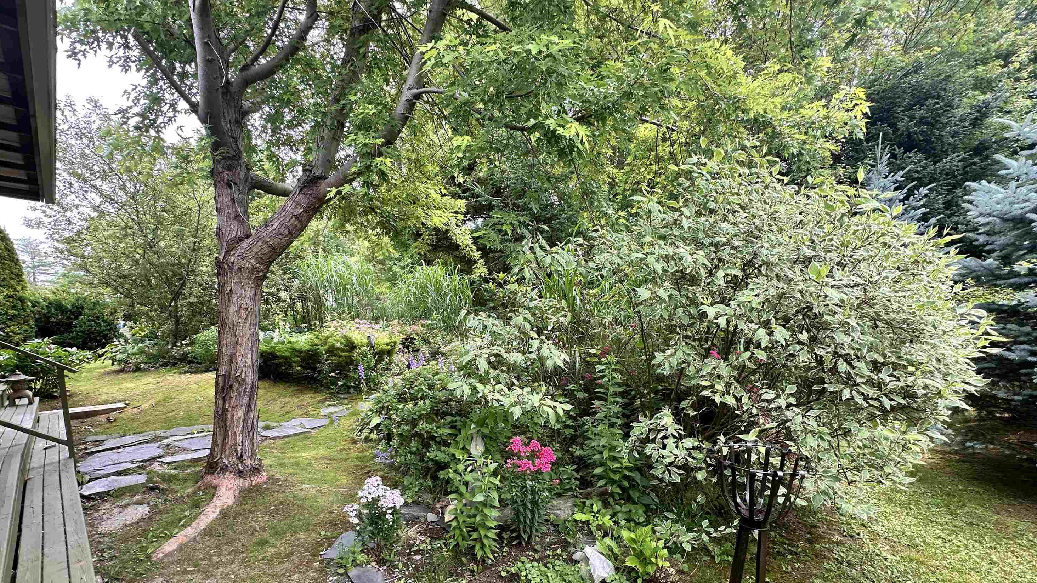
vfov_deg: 65.8
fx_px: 440
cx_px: 511
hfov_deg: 99.4
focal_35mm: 16
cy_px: 374
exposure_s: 1/142
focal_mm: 2.22
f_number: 2.2
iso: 40
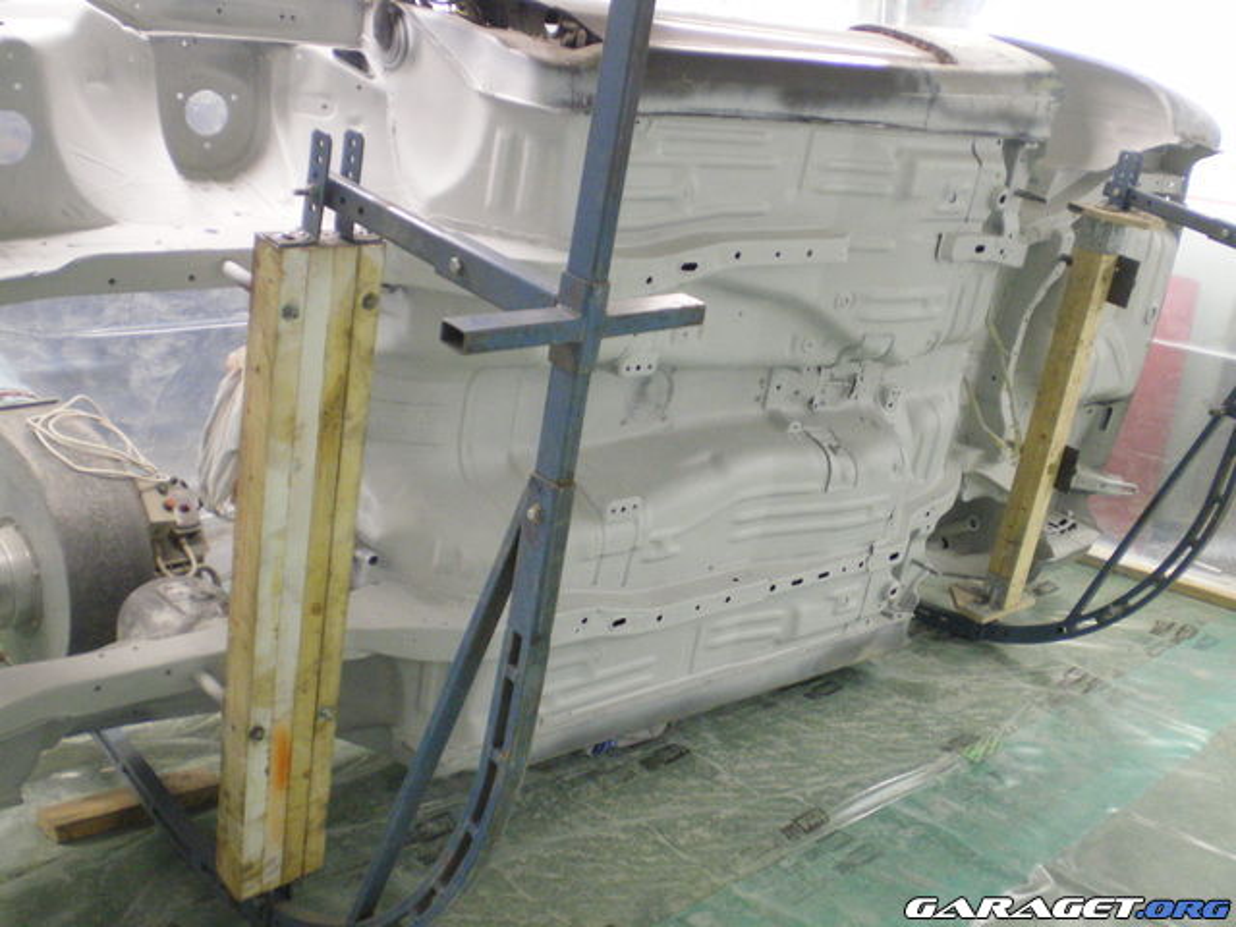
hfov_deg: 49.0
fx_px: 1357
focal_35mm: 38
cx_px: 618
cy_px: 464
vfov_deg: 37.7
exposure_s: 1/30
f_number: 3.1
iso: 400
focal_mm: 6.3
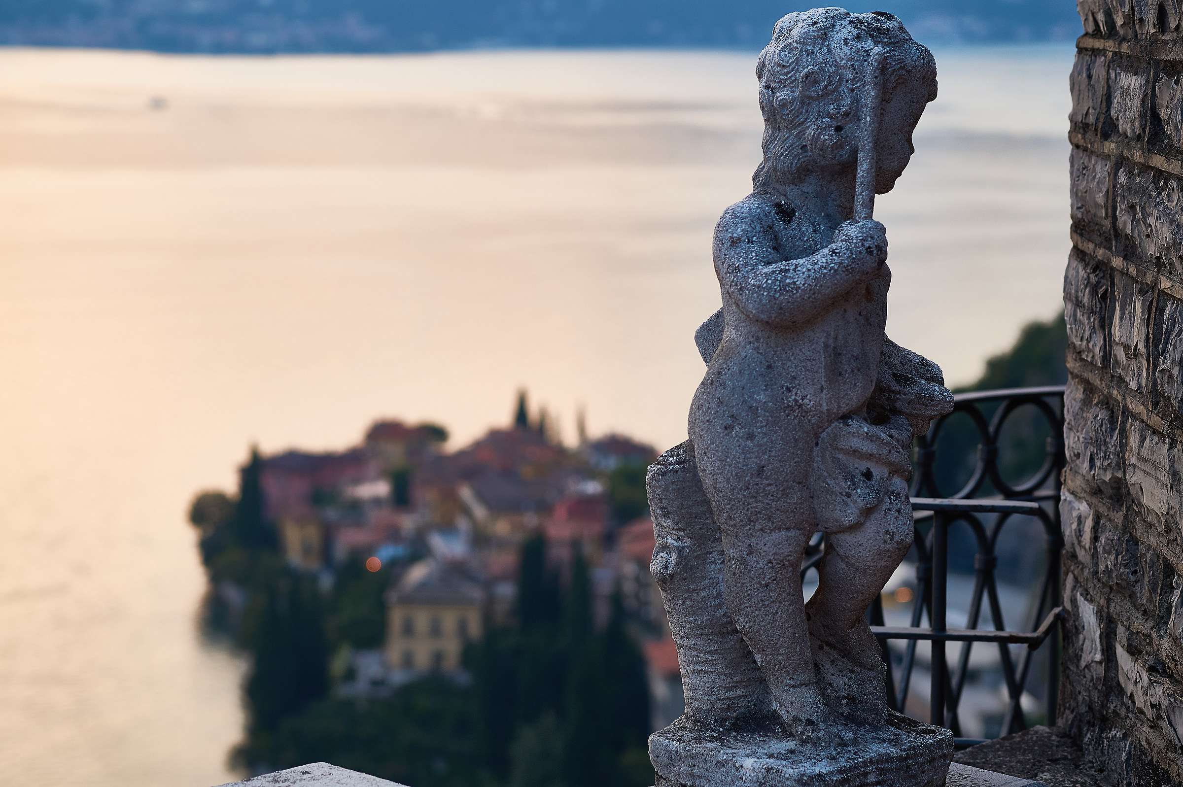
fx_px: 2956
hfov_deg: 22.6
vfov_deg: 15.2
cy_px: 394
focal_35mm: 90
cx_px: 592
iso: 100
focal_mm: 60
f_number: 4
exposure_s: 1/100
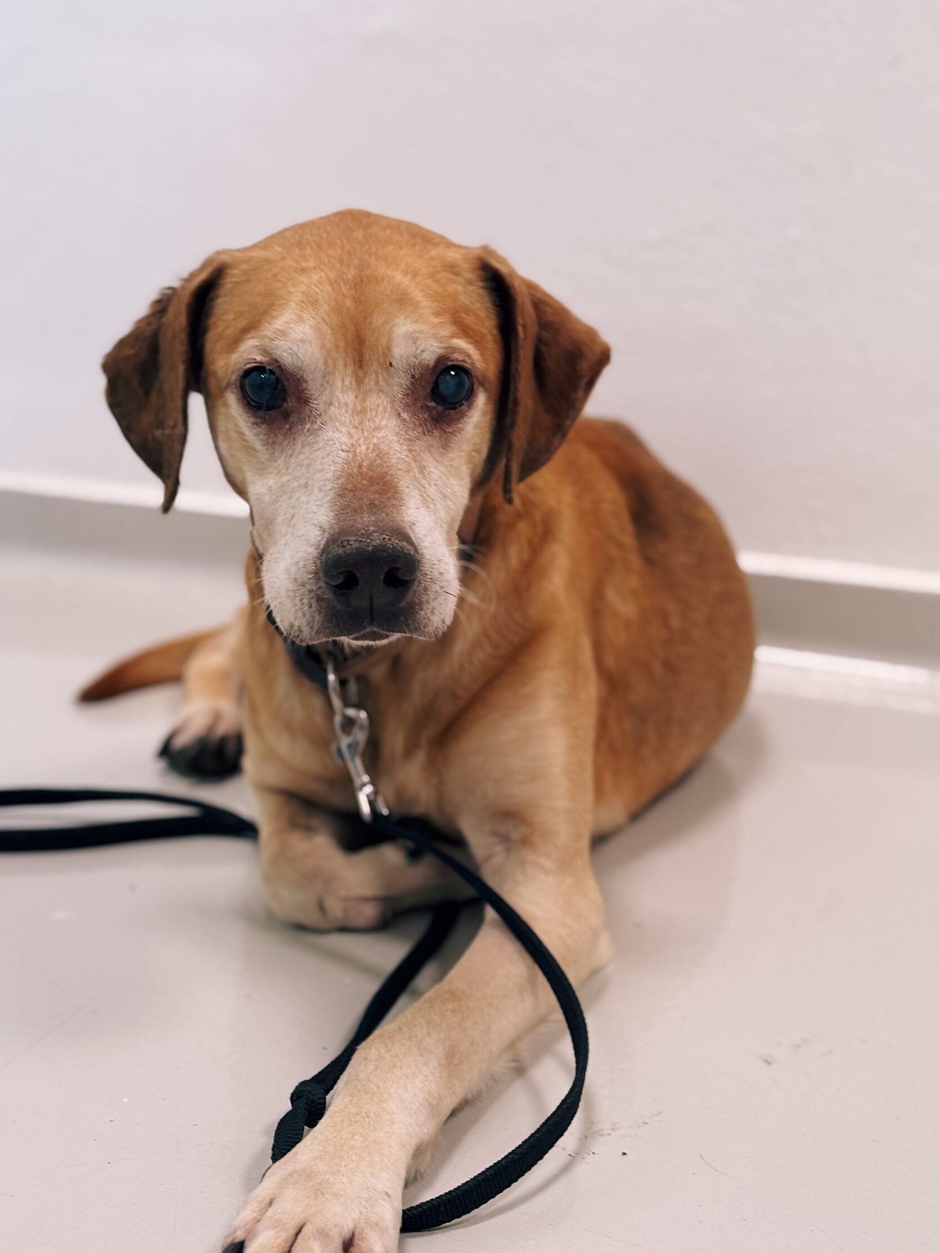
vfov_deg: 34.9
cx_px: 409
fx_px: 1991
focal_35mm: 55
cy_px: 668
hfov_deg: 26.5
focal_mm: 6.76
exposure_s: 1/50
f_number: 1.78
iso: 64
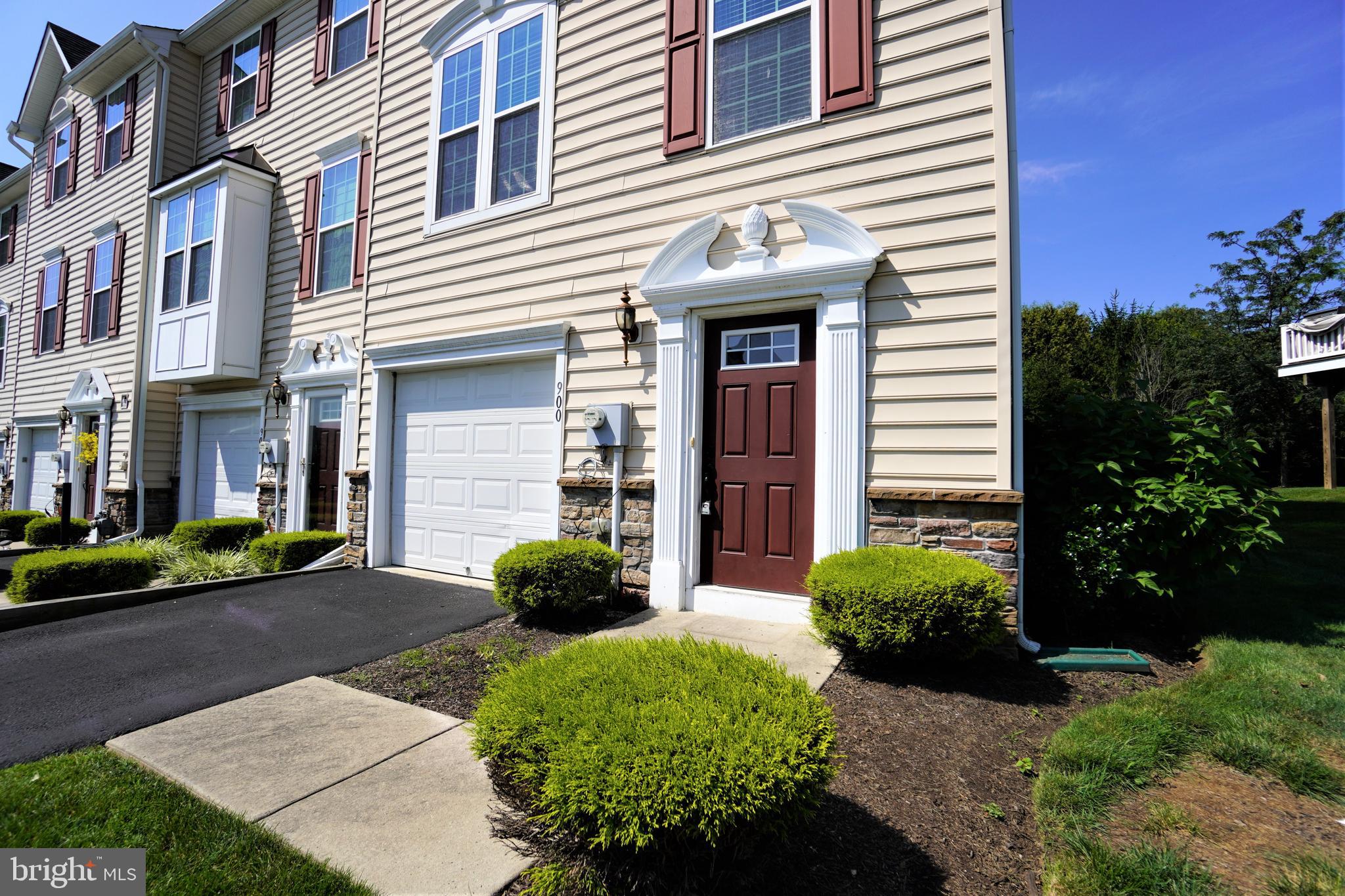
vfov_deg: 77.3
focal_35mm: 15
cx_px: 672
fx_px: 560
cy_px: 448
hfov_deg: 100.4
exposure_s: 1/1250
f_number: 5
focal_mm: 10
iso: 100
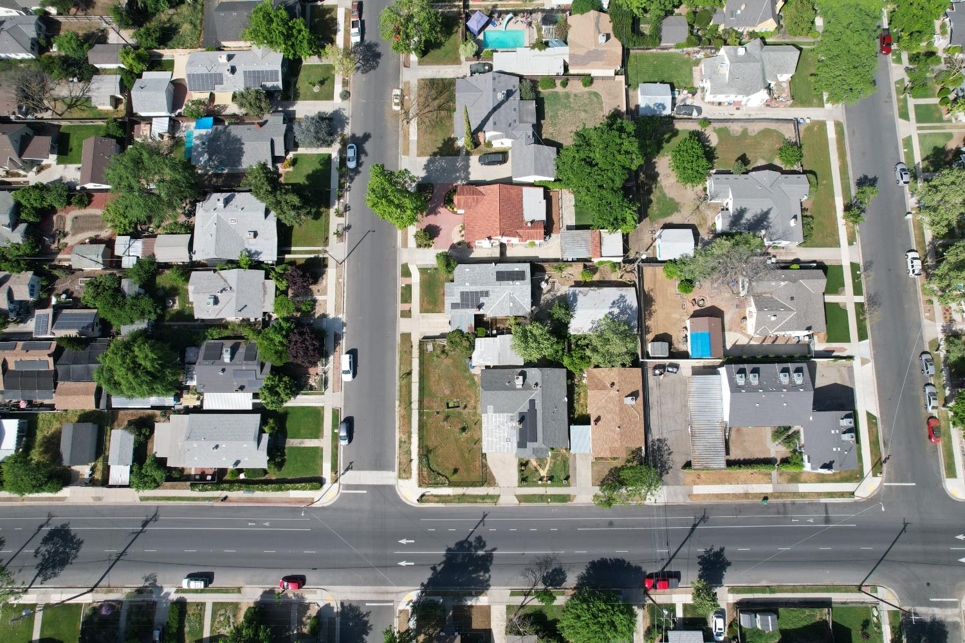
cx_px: 482
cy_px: 322
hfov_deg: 78.6
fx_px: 590
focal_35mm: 22
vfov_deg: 57.2
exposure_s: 1/1600
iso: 130
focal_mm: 8.38
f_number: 2.8
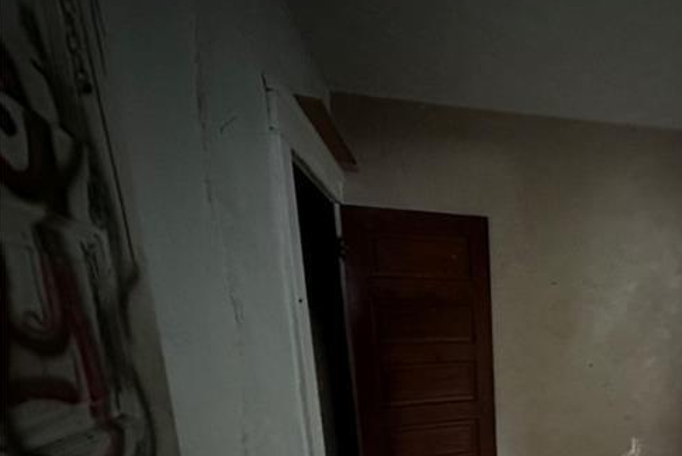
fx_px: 455
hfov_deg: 65.9
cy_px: 407
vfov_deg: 47.9
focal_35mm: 24
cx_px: 560
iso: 2500
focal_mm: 2.22
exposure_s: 1/30
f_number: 2.2
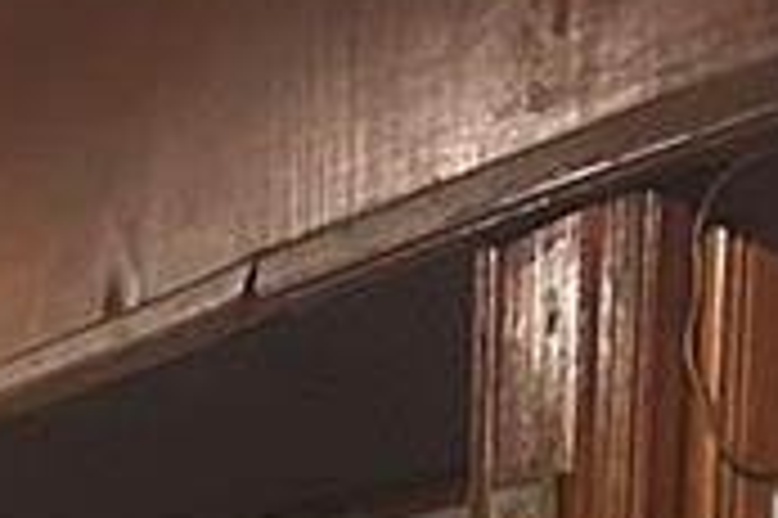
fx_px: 5182
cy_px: 2676
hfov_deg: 8.6
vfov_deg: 4.7
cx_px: 589
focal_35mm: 240
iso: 500
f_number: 1.5
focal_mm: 5.7
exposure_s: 1/30
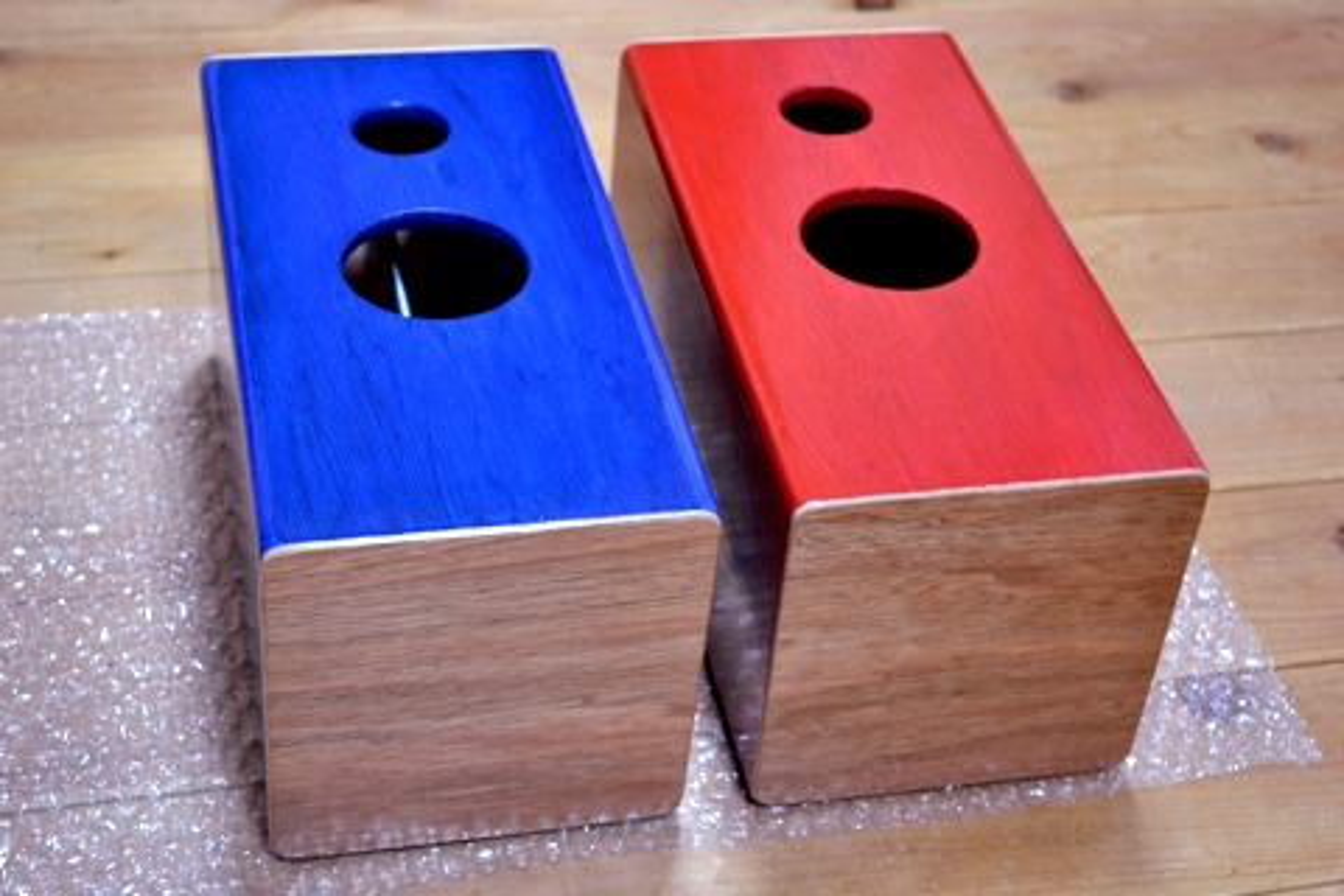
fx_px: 2240
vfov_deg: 22.6
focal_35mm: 60
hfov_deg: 33.4
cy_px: 448
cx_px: 672
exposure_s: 1/1.6
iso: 100
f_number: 5.3
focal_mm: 40
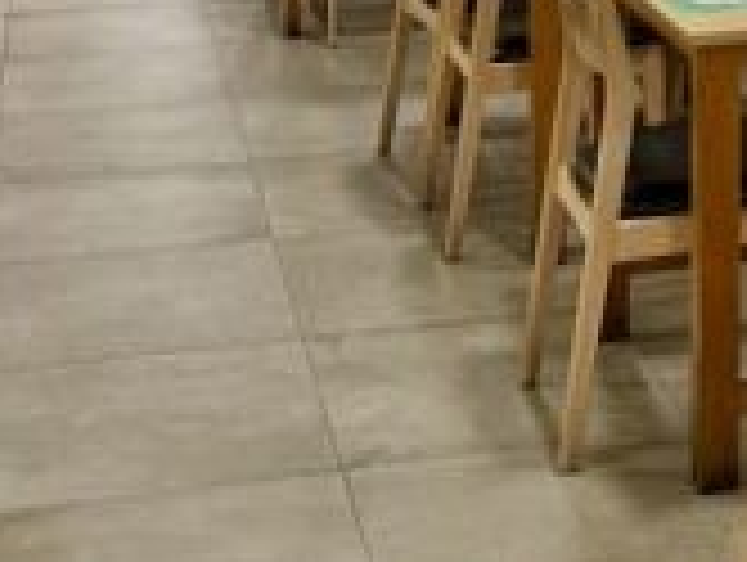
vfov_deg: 13.8
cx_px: 688
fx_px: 2010
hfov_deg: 20.6
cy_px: -519
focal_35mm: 93
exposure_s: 1/100
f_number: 1.78
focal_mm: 6.76
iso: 160
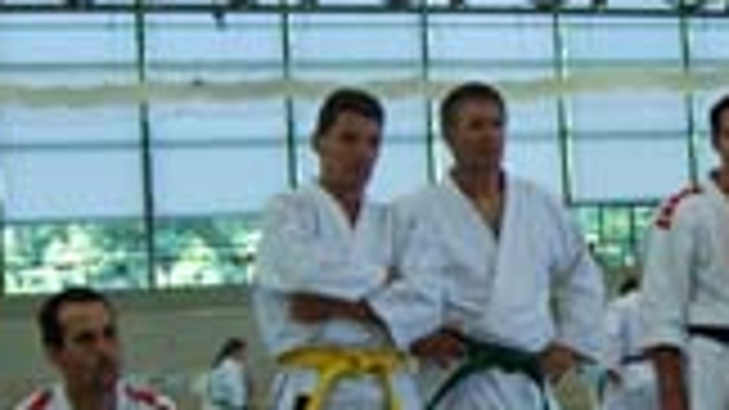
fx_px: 2029
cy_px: 304
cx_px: 878
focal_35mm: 105
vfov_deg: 11.5
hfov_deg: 19.2
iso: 200
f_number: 4
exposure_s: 1/60
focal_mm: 18
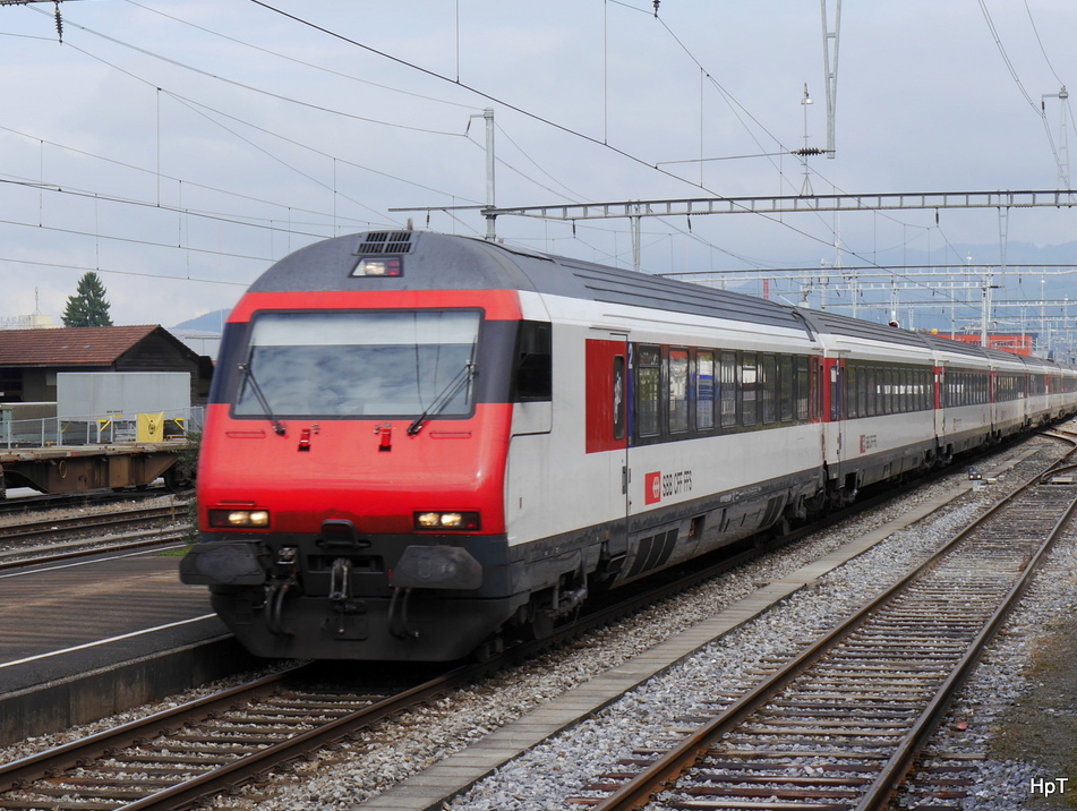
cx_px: 529
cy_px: 394
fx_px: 1901
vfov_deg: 24.1
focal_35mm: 61
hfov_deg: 31.6
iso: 160
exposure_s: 1/250
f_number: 8
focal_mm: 29
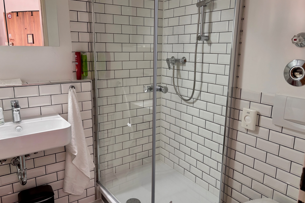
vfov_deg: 46.4
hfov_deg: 65.5
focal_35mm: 28
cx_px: 150
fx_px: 237
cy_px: 99
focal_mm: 5.96
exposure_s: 1/50
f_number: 1.6
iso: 160
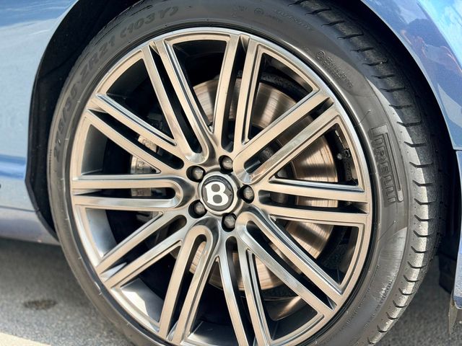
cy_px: 173
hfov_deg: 39.7
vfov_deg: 30.3
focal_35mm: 48
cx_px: 231
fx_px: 641
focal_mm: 6.76
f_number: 1.78
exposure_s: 1/1041
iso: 80
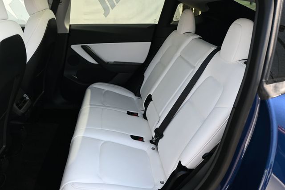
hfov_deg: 63.2
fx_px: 231
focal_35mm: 29
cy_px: 95
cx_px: 142
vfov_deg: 44.6
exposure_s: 1/250
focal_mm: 19.5
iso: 360
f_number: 4
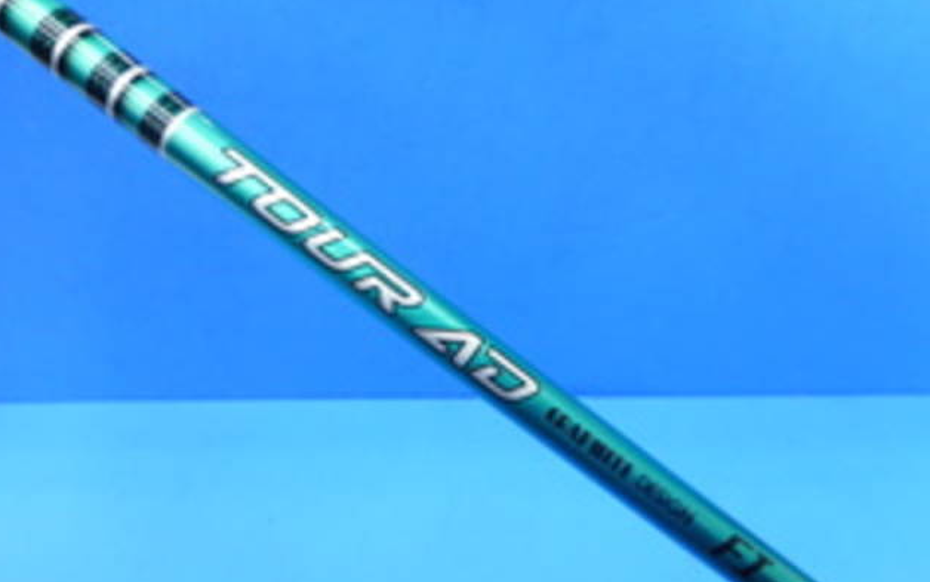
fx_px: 685
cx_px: 458
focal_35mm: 27
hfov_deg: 68.4
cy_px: 352
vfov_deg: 45.8
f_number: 3.7
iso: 180
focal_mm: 4.5
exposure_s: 1/30
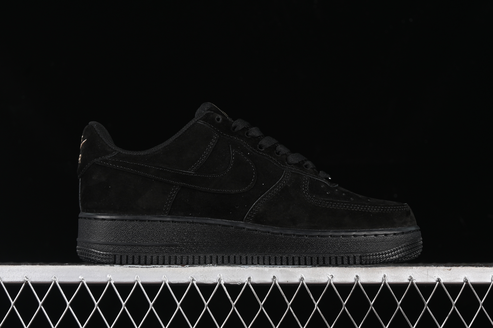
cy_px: 164
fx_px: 1027
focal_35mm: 75
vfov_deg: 18.2
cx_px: 246
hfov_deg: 27.0
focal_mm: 50
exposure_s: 1/50
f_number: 6.3
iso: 160
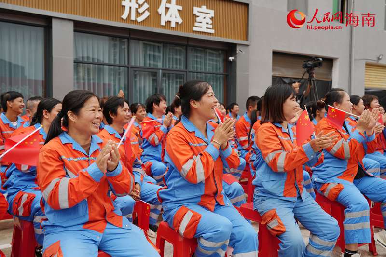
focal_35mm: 37
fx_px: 397
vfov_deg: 35.9
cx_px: 193
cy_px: 128
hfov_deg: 51.9
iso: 64
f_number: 4.5
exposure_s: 1/125
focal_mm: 37
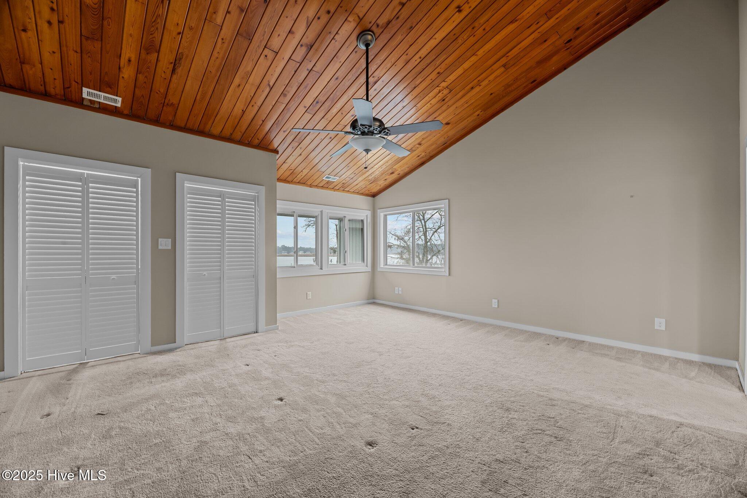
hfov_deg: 104.3
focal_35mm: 14
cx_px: 374
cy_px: 249
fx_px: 290
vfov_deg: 81.2
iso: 400
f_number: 9
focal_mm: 14
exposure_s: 1.6
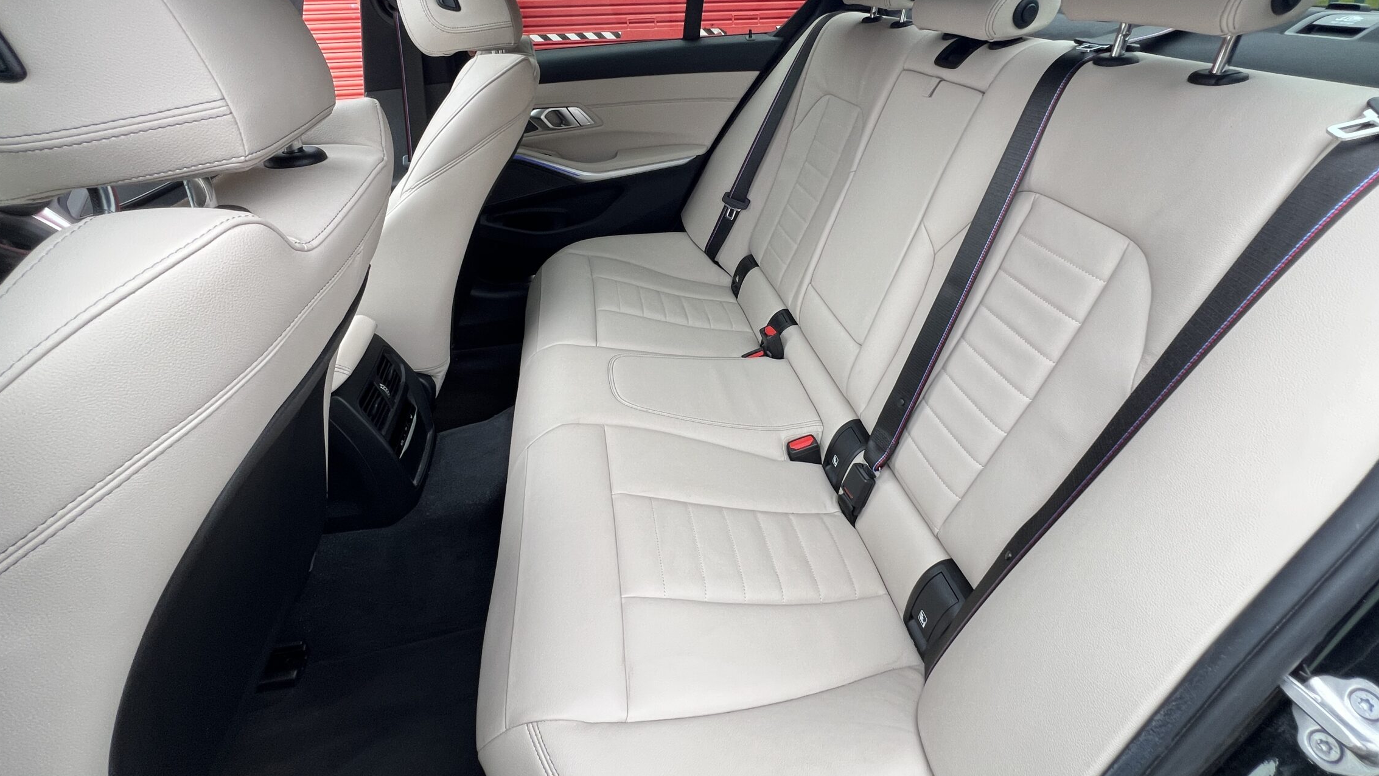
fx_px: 585
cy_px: 267
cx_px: 732
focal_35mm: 16
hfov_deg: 99.2
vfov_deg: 65.6
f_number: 1.8
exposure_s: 1/99
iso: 64
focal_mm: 1.57
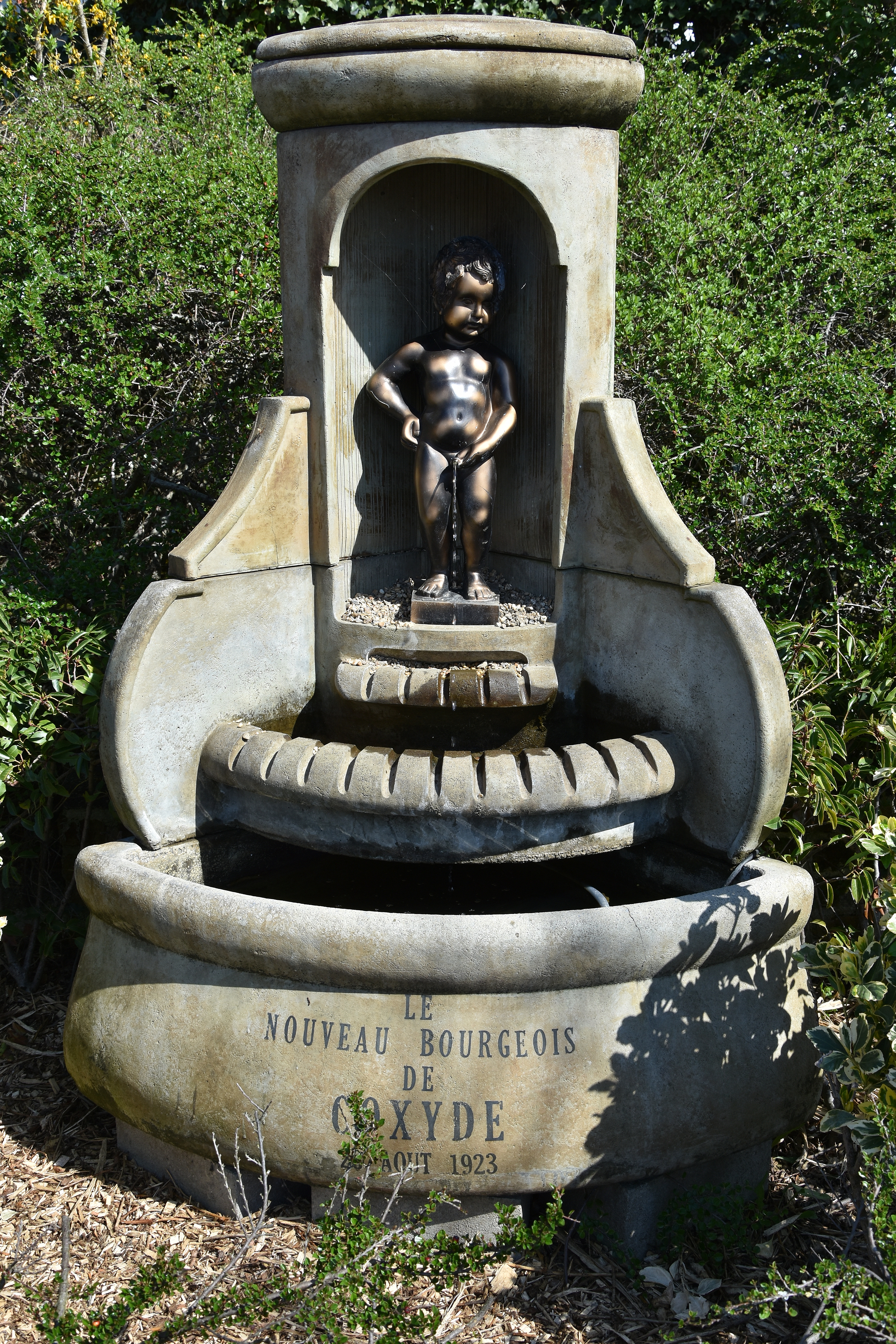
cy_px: 672
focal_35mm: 36
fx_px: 1344
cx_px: 448
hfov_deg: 36.9
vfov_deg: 53.1
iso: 100
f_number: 8
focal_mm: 24
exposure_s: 1/250
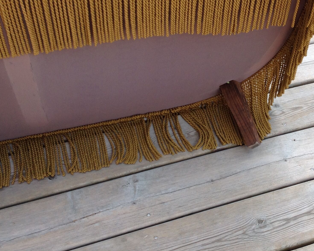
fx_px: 558
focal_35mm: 60
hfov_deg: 31.4
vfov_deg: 25.2
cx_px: 188
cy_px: 77
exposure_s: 1/263
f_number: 2.4
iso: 50
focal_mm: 4.28
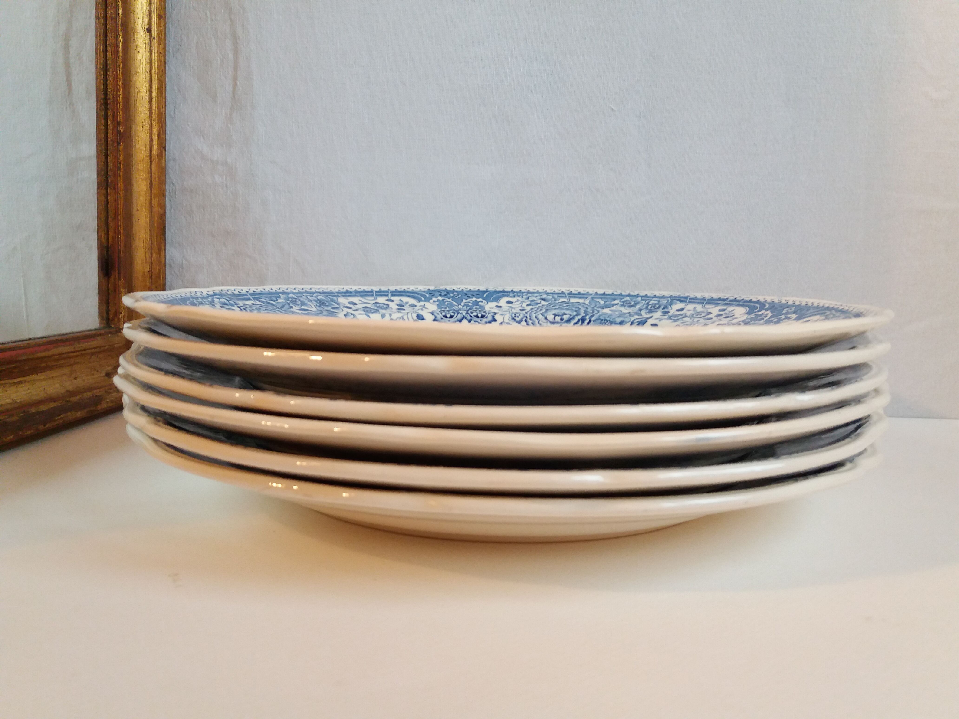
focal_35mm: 28
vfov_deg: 49.7
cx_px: 480
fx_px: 776
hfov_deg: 63.4
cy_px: 360
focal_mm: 3.7
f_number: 1.9
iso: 200
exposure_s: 1/33
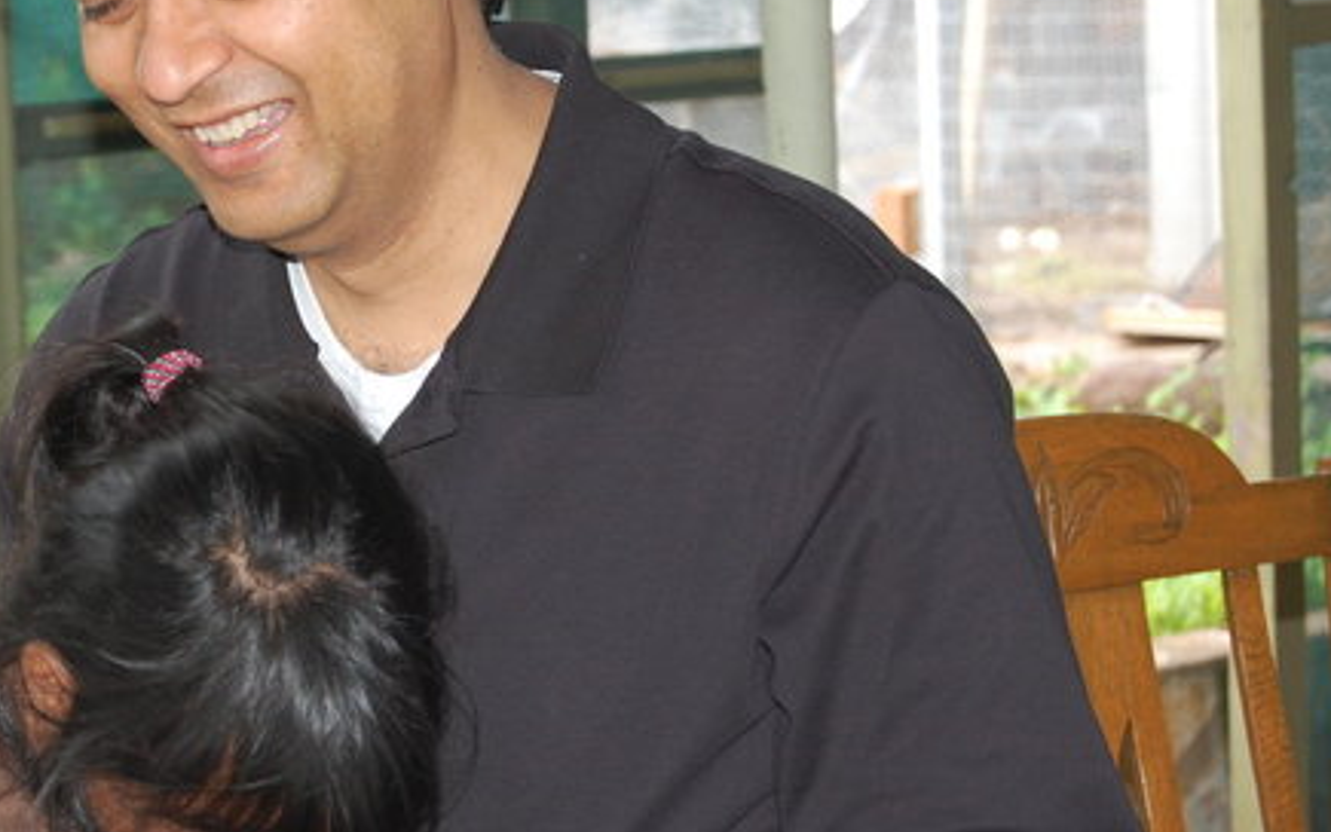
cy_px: 407
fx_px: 4489
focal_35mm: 124
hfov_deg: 16.8
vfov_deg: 10.6
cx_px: 379
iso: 400
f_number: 5.6
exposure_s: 1/60
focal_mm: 55
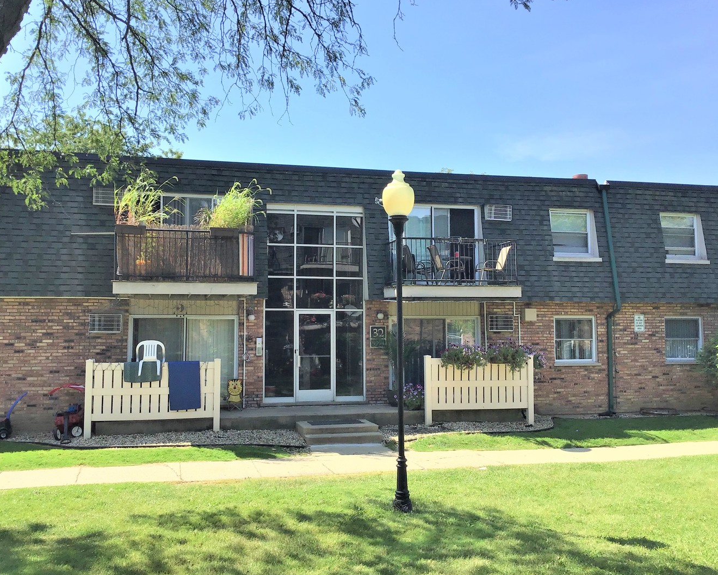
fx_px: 701
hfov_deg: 54.2
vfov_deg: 44.5
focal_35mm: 33
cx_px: 336
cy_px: 283
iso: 25
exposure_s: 1/823
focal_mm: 3.3
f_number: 2.4
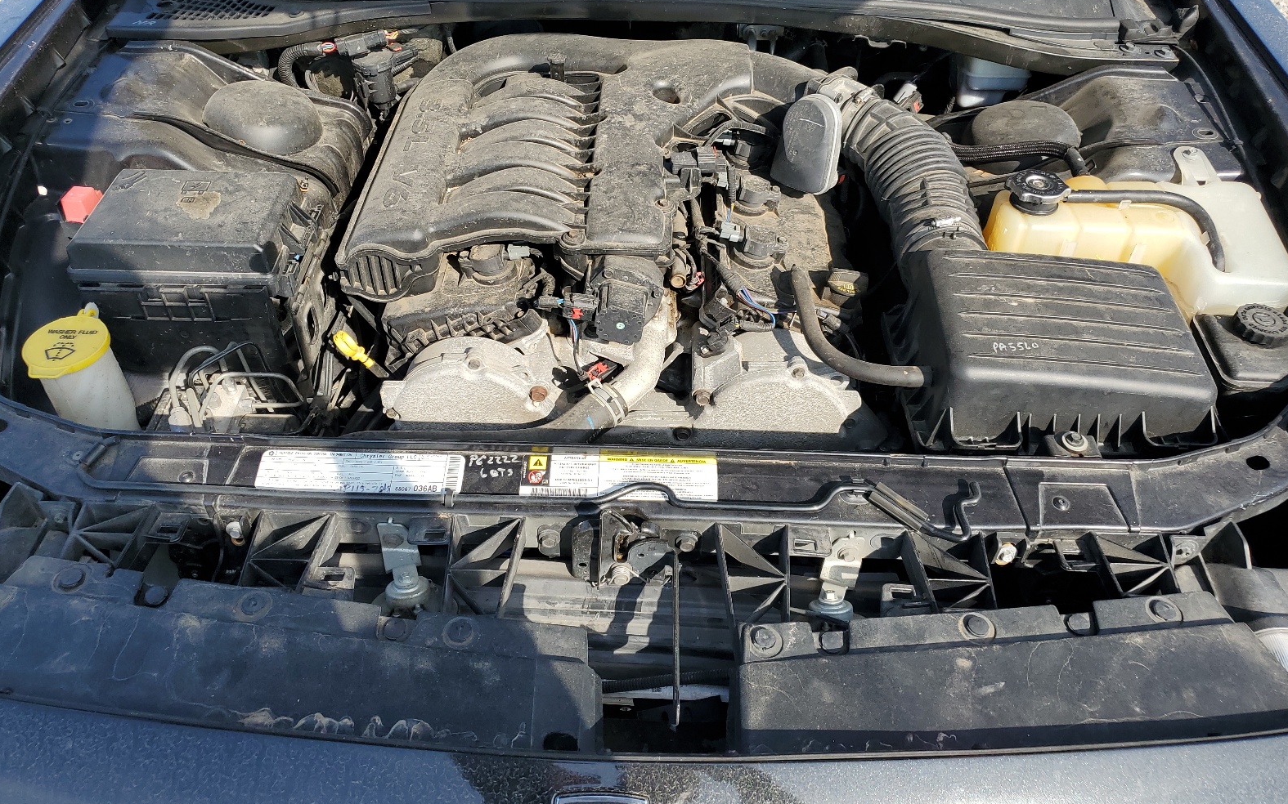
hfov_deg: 66.5
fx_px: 983
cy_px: 362
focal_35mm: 28
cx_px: 653
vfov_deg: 44.5
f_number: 1.5
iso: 50
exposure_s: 1/1429
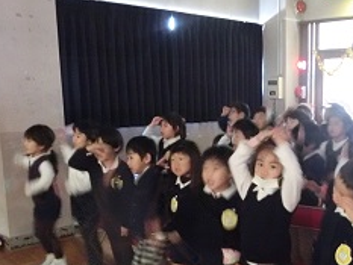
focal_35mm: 48
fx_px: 490
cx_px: 247
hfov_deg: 39.0
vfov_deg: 30.0
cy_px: 185
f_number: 3.3
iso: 3200
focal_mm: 4.87
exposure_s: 1/15
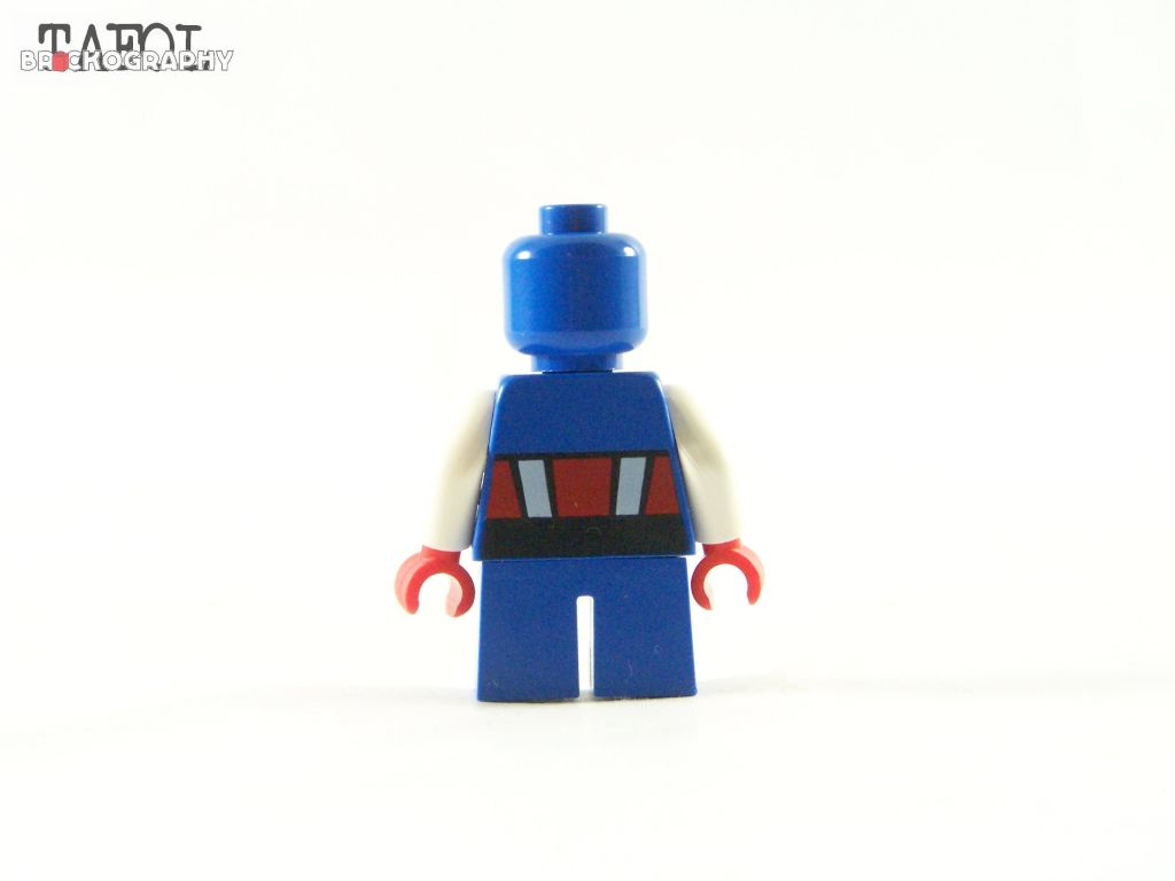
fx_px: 3191
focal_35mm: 94
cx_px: 588
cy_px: 440
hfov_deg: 20.9
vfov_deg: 15.7
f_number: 3.6
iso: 400
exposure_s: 1/60
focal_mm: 15.6
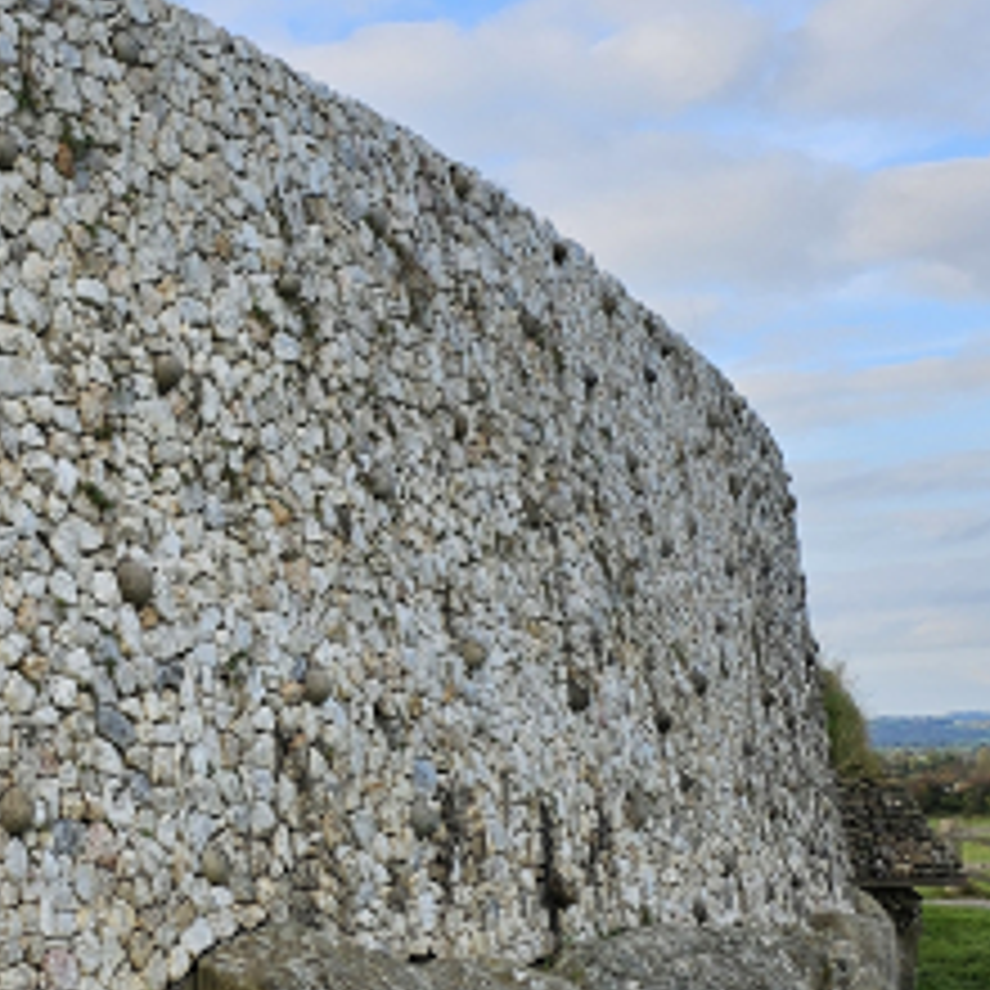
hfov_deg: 22.2
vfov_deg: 23.3
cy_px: 662
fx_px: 2394
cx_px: -81
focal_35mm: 74
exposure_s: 1/445
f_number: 1.7
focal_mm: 6.3
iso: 10
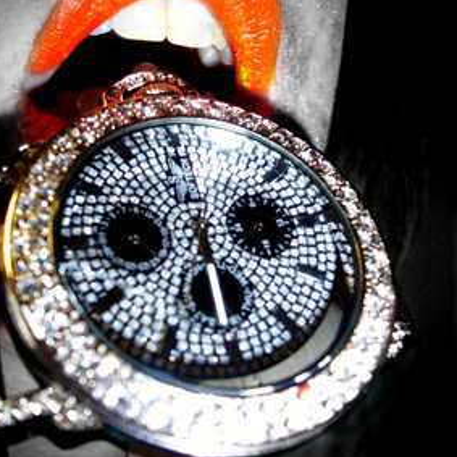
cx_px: 225
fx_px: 612
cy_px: 195
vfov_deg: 40.8
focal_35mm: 41
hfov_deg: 40.9
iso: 80
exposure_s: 1/40
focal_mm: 5.7
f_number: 2.9
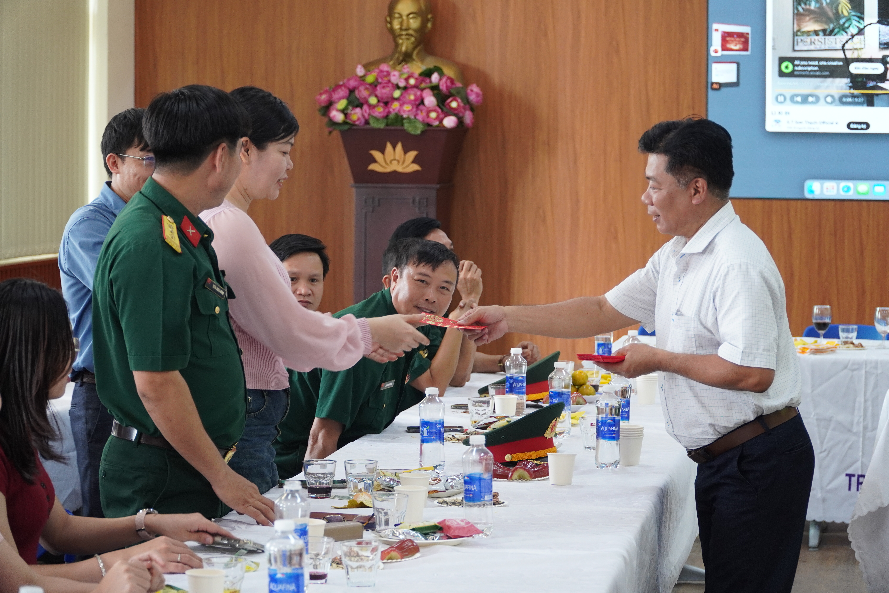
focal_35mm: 96
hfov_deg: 21.2
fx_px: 2370
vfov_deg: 14.3
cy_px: 296
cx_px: 444
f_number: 4
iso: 800
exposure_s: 1/100
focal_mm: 64
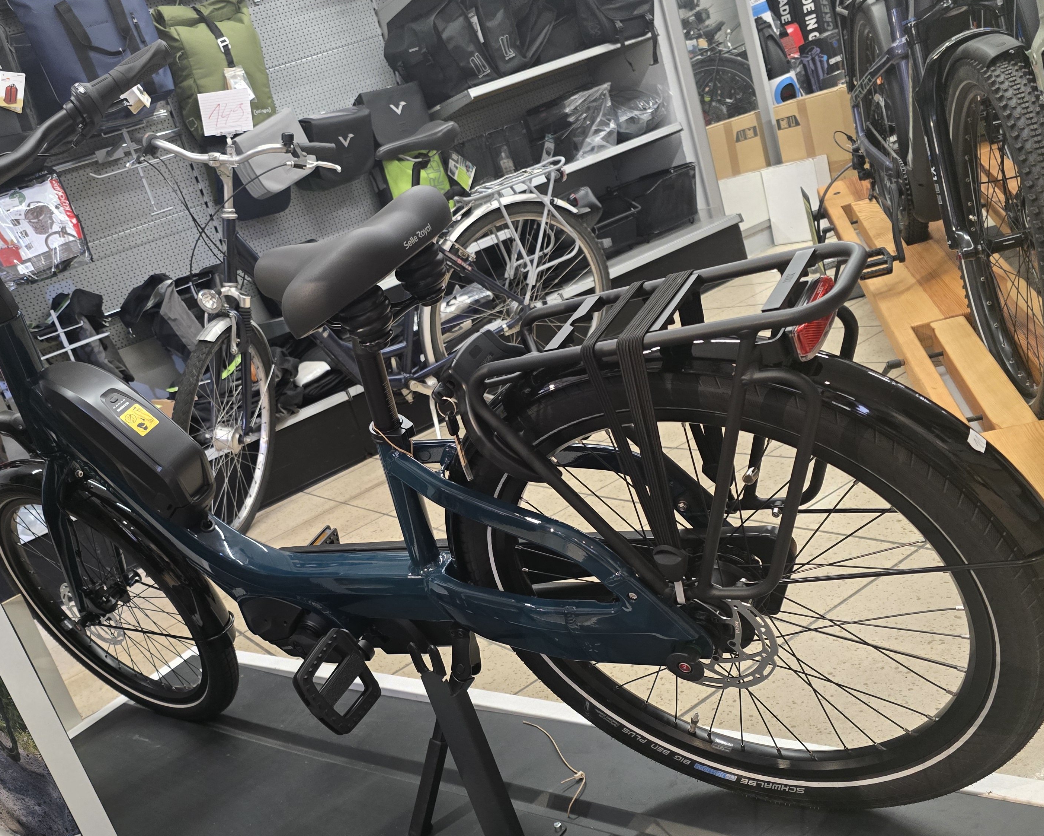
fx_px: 989
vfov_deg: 45.6
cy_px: 495
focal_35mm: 32
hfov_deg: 55.1
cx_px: 398
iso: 1000
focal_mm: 6.3
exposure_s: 1/100
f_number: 1.7
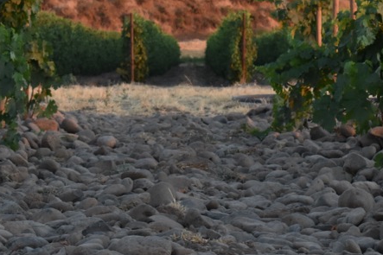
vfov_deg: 6.1
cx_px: 303
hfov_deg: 9.2
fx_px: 2375
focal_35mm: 223
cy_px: 68
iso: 800
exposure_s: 1/200
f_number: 5.6
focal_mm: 55
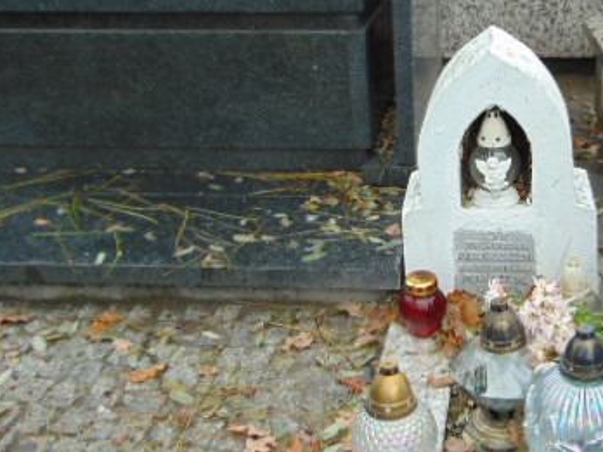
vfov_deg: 31.5
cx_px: 463
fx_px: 801
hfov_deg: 39.9
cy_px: 218
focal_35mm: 46
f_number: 3
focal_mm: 4.5
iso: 80
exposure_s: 1/60
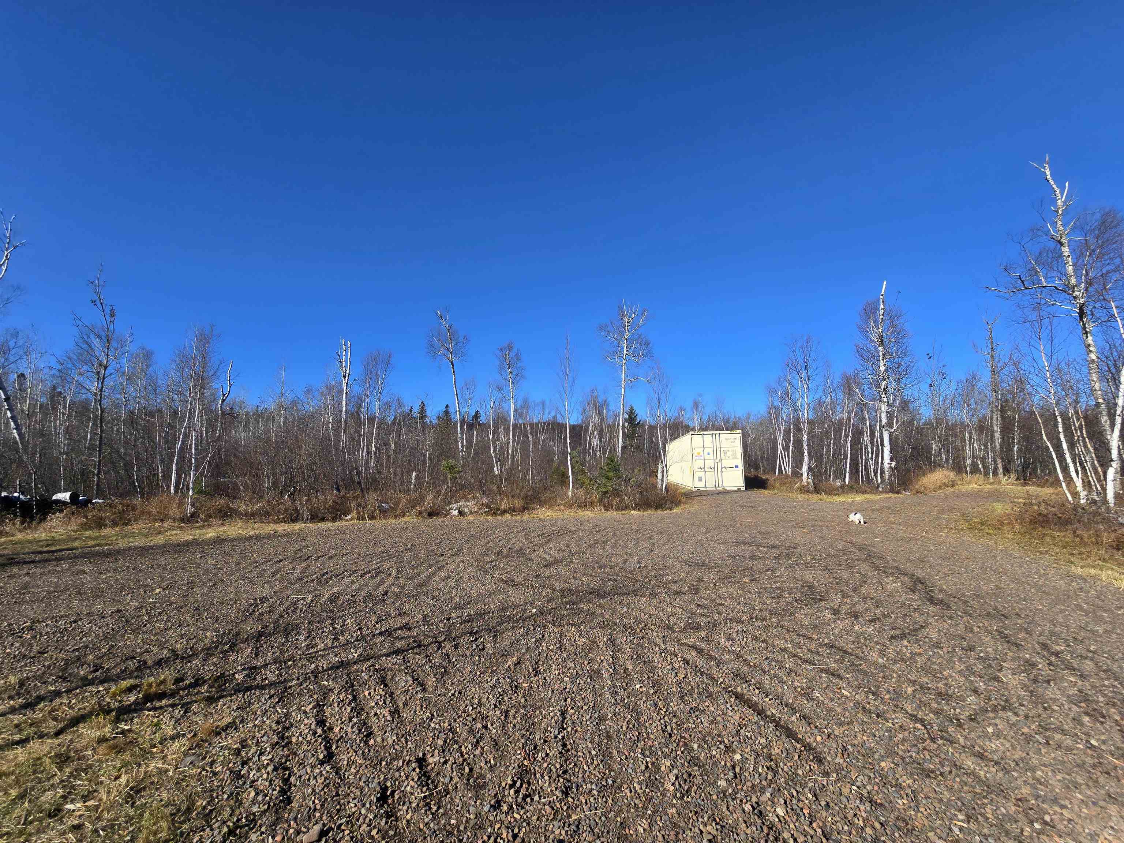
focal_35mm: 13
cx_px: 562
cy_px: 422
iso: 50
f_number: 2.2
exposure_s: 1/2128
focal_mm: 2.2
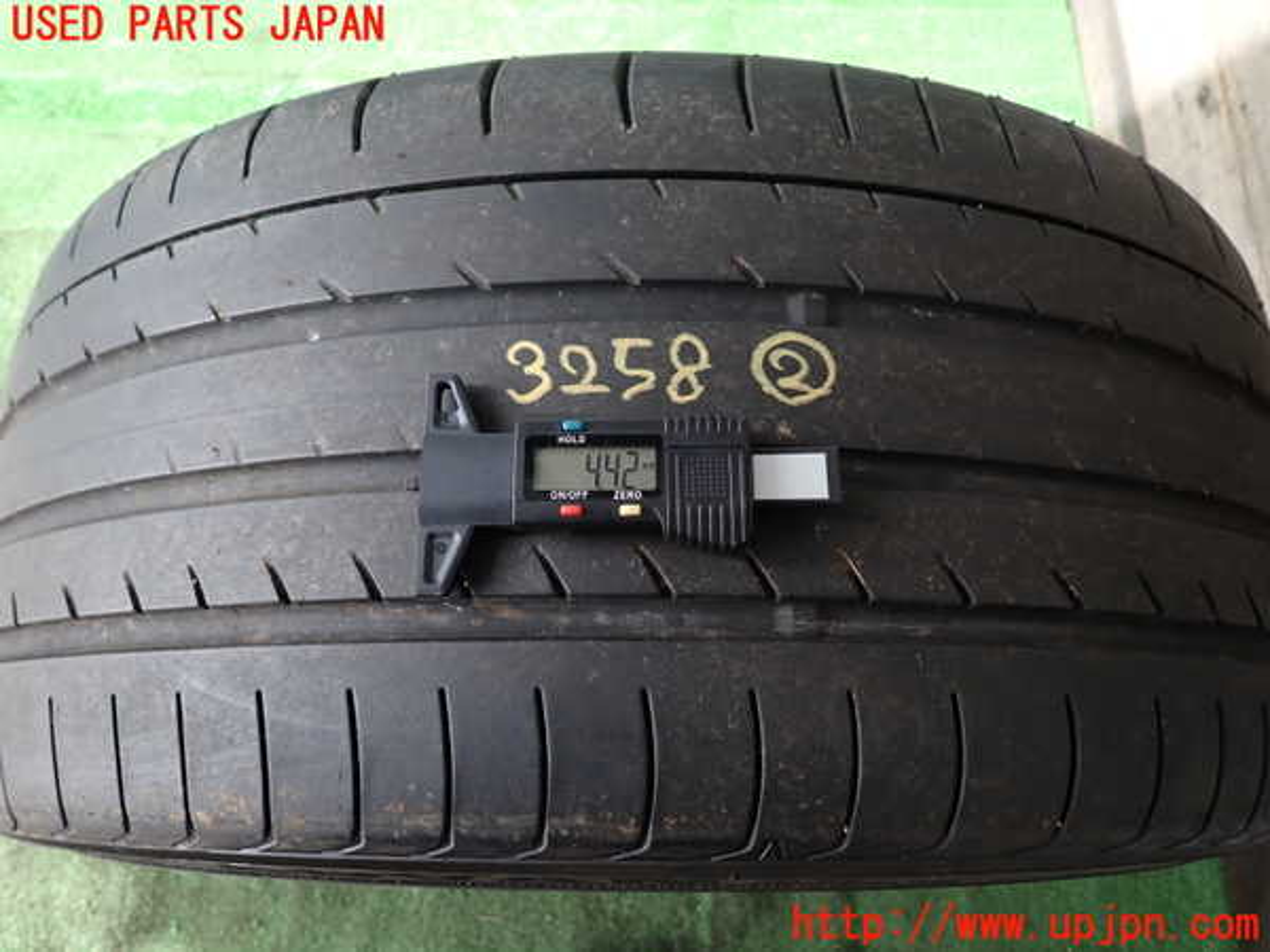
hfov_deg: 69.4
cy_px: 476
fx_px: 917
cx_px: 635
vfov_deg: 54.9
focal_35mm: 25
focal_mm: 4.5
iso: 100
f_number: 2
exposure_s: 1/80
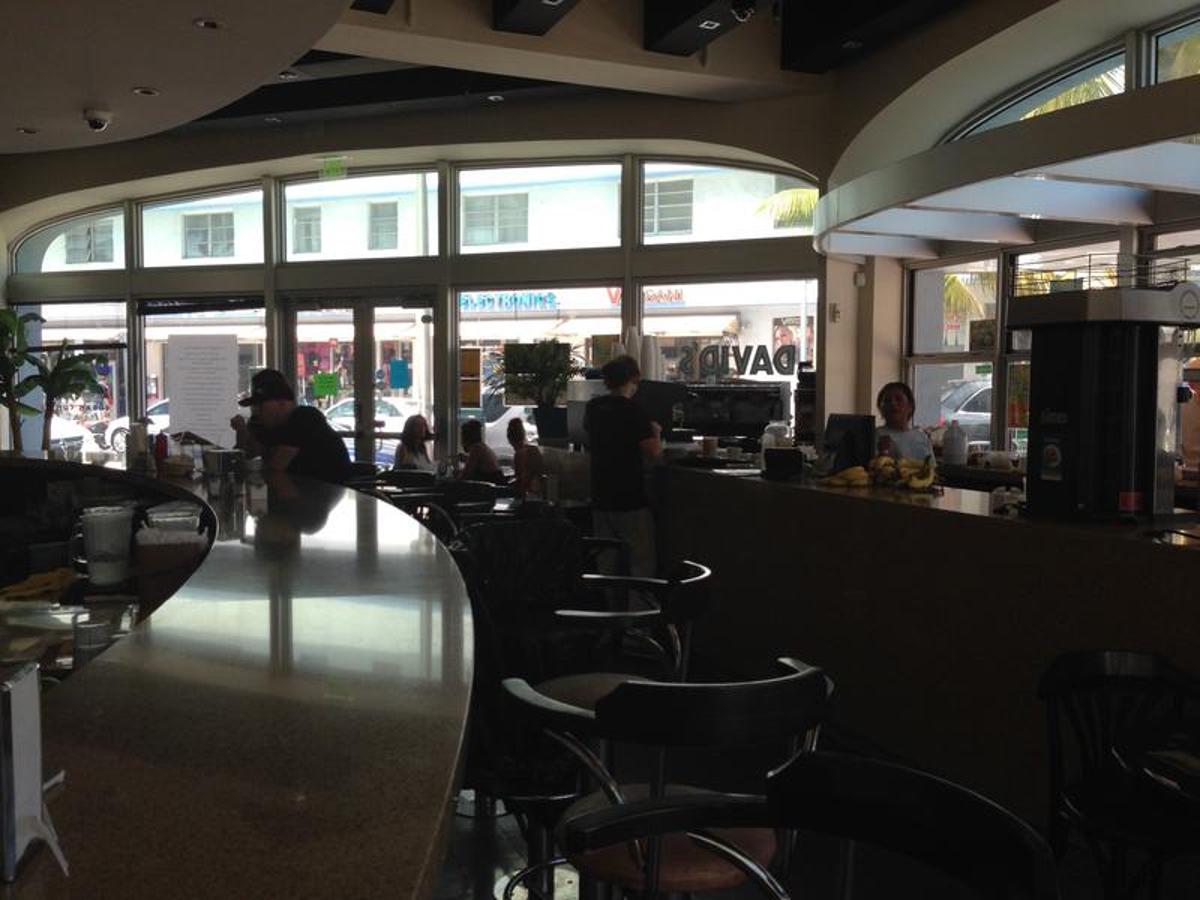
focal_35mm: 33
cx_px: 600
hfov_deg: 55.4
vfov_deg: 42.9
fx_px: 1144
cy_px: 450
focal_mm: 4.12
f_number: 2.4
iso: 50
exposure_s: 1/220
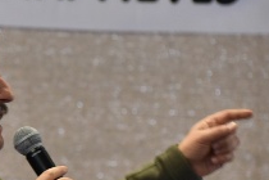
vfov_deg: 3.2
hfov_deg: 4.8
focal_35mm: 427
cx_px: -55
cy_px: 155
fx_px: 3190
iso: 2500
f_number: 4.8
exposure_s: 1/80
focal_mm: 140
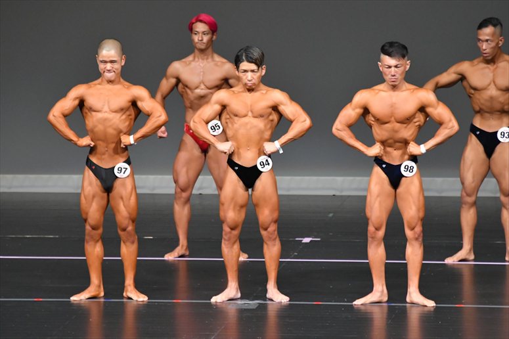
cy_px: 170
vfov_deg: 4.4
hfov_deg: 6.5
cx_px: 254
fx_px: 4452
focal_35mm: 315
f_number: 5.6
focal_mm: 210
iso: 5000
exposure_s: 1/400
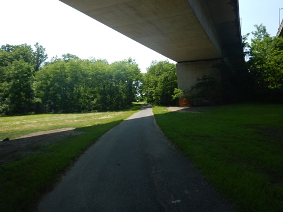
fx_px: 196
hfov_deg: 71.6
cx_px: 142
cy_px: 106
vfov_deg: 56.8
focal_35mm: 24
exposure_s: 1/1250
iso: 125
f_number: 2.8
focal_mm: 4.3
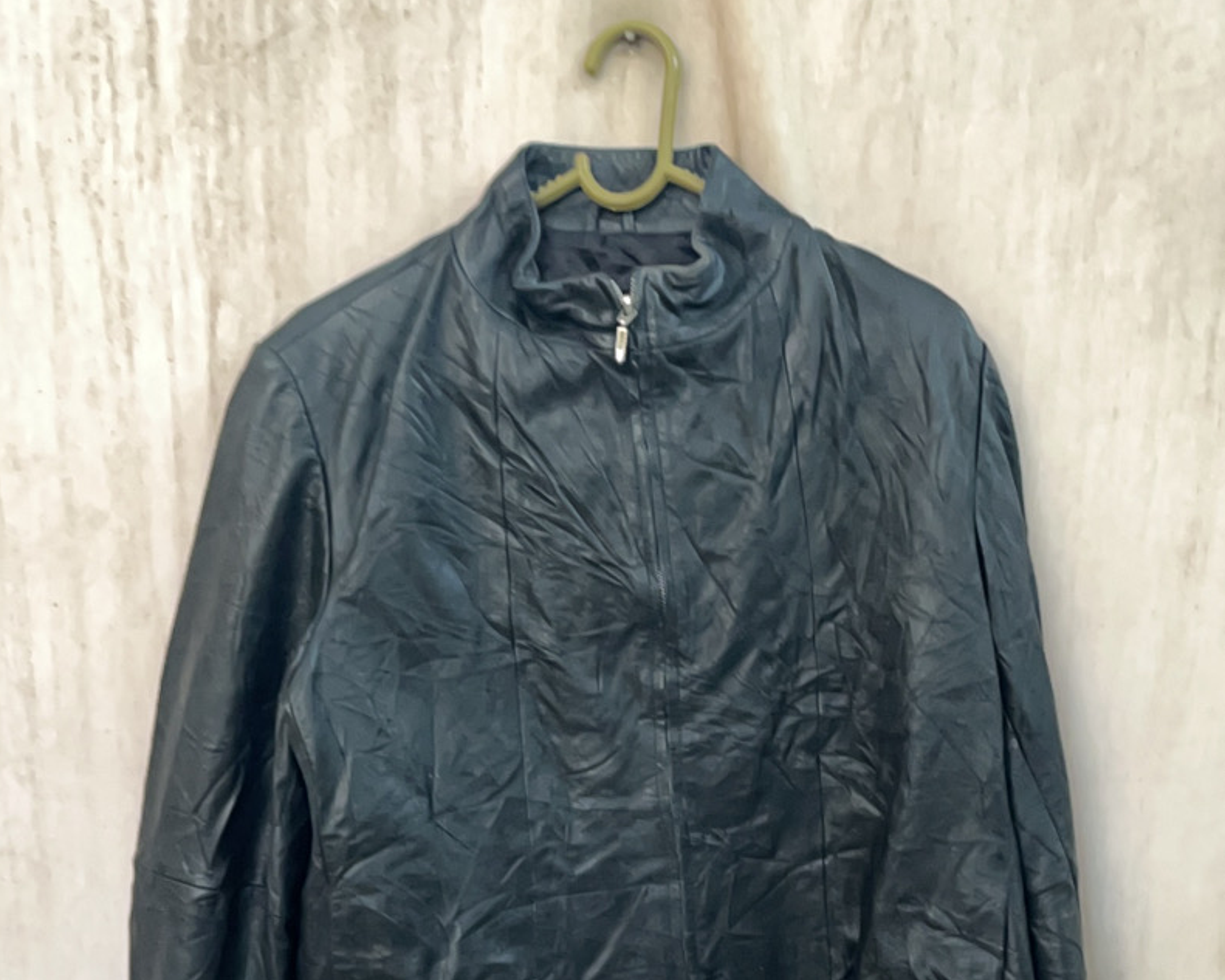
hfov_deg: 50.3
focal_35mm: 36
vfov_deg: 39.8
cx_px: 599
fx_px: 1305
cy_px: 759
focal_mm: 5.1
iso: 250
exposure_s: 1/60
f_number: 1.6
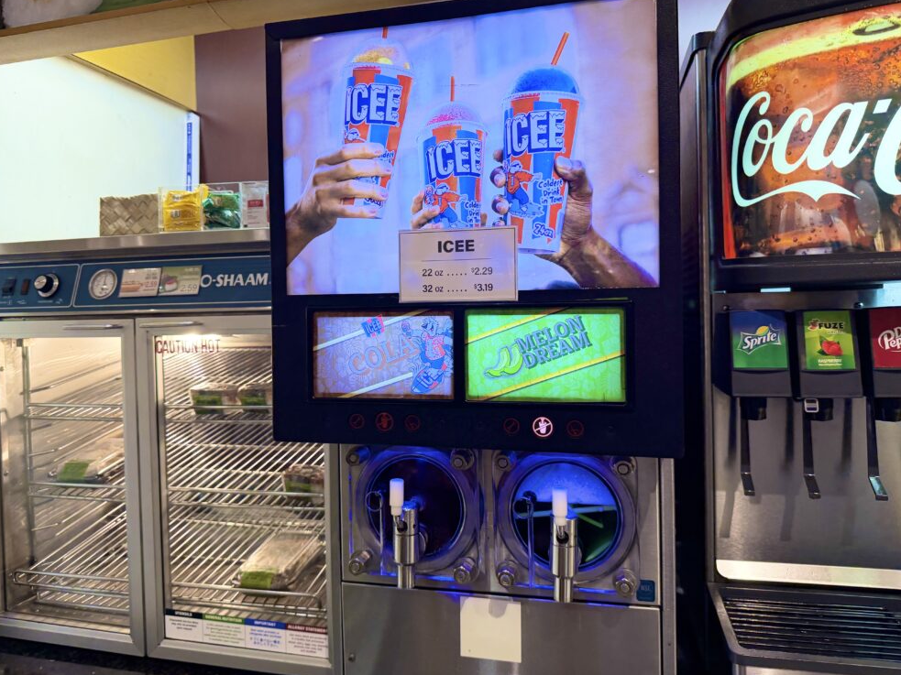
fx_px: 651
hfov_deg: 69.4
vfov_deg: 54.9
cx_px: 433
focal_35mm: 25
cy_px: 326
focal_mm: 6.76
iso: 200
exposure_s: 1/120
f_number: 1.78
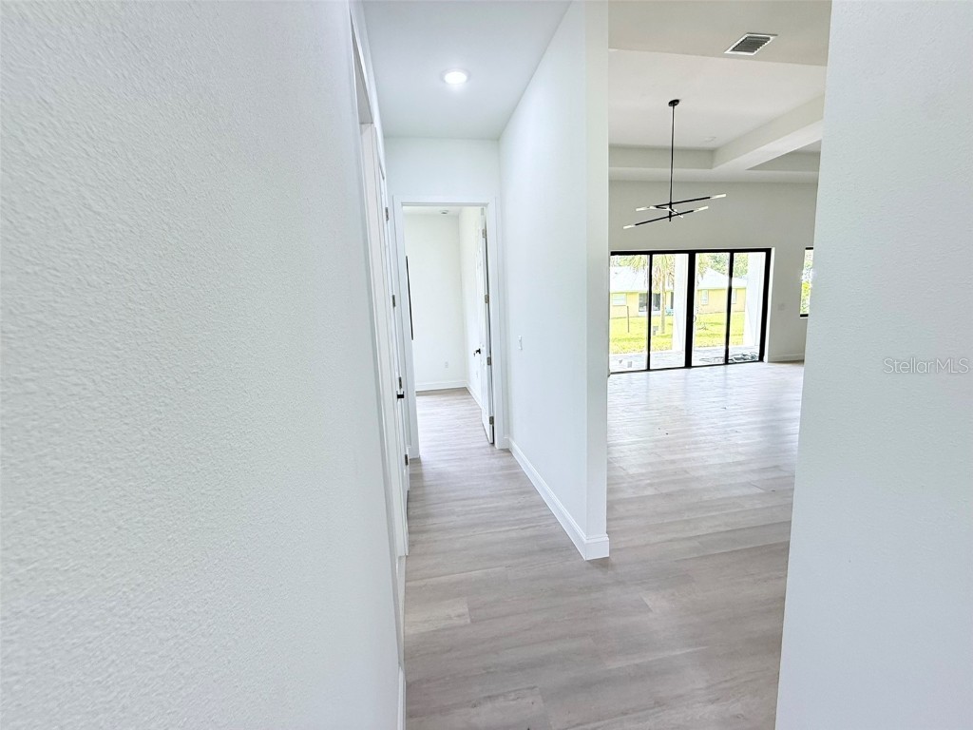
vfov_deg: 85.7
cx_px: 486
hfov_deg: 102.1
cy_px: 365
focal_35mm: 14
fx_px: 394
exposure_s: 1/120
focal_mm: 2.22
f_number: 2.2
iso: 125
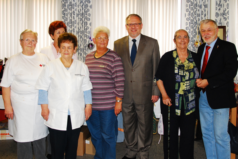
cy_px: 80
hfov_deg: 57.2
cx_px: 119
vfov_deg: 40.0
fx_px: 218
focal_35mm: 33
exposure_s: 1/60
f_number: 5
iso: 800
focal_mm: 22
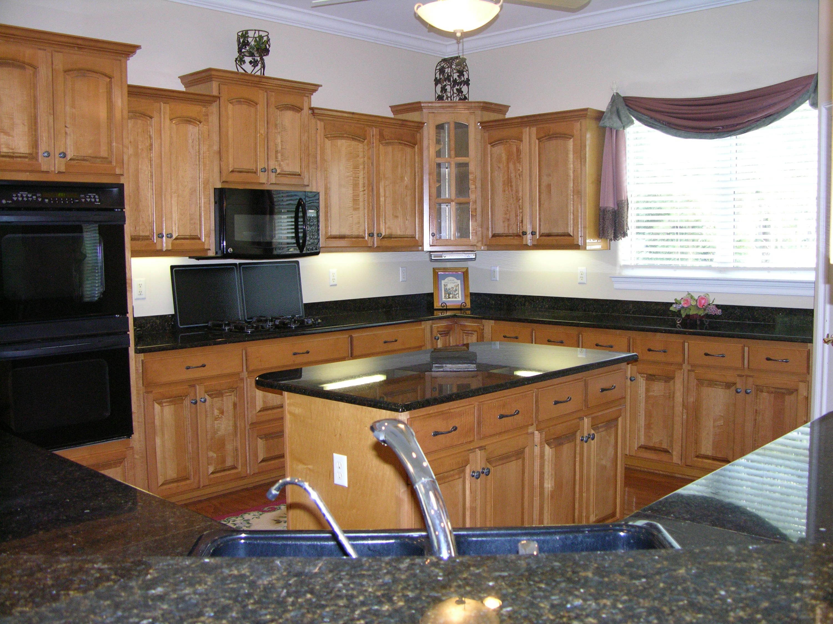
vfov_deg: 40.7
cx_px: 416
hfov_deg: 52.6
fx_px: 842
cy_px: 312
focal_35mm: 35
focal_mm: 8.9
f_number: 2.8
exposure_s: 1/60.1
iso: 200
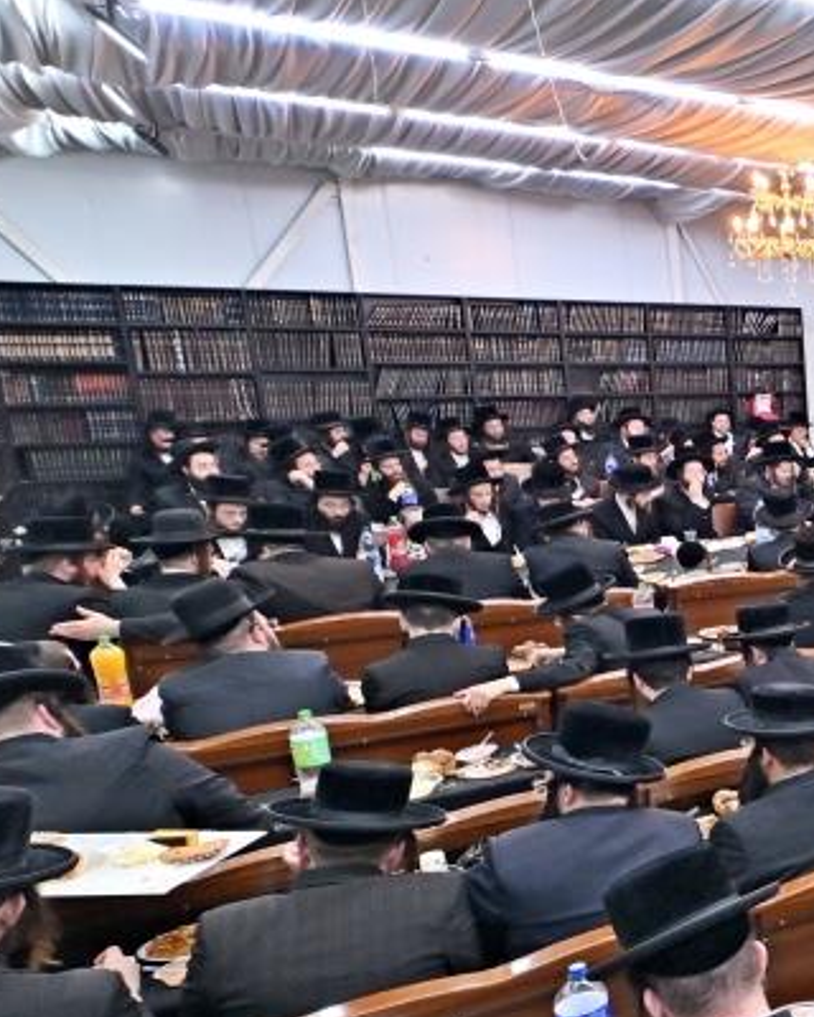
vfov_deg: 50.0
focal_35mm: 36
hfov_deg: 26.4
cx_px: 1285
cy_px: 597
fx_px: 1084
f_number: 2.8
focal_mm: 10
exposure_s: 1/160
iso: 500
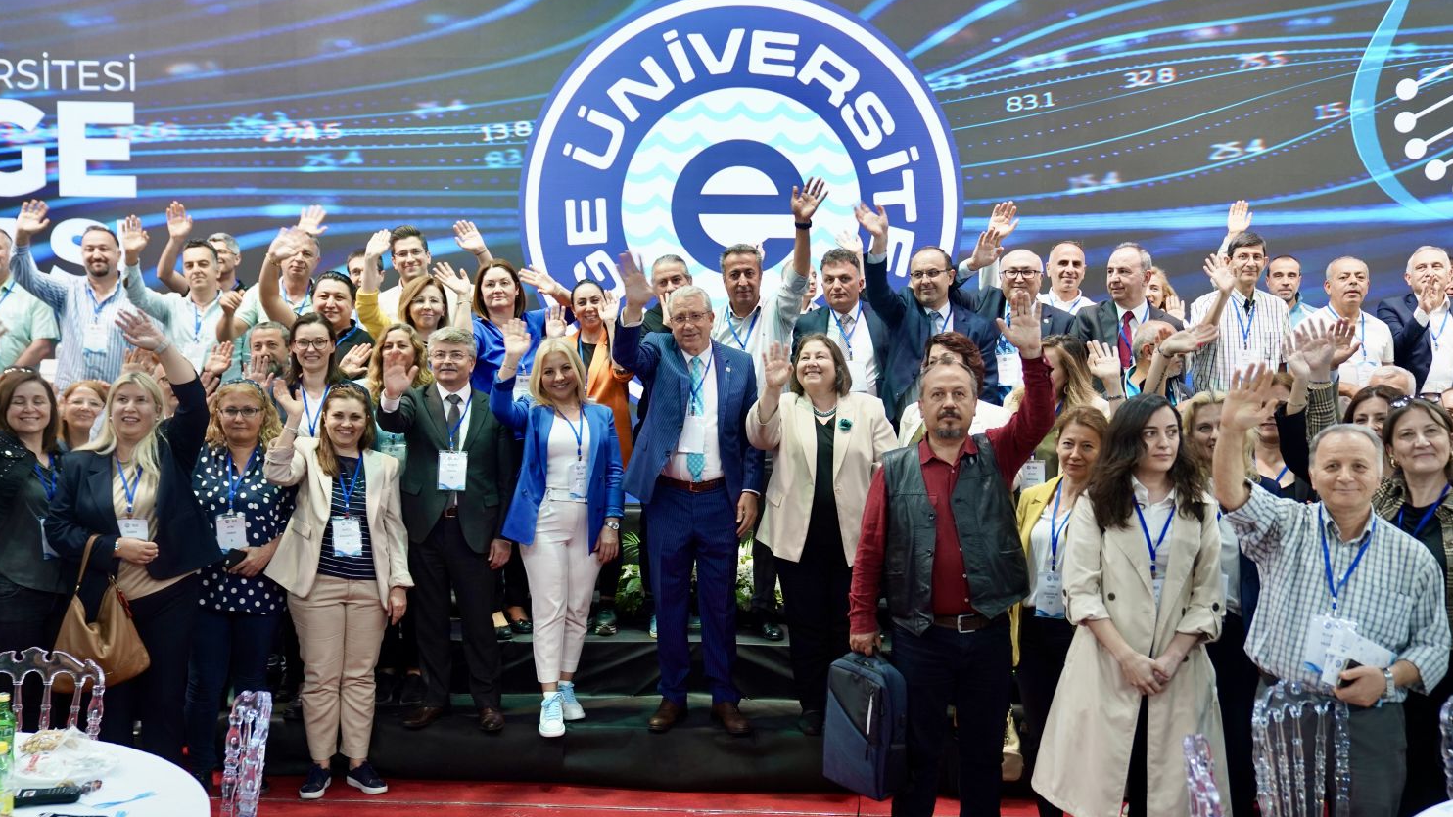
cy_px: 446
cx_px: 723
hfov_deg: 55.3
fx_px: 1387
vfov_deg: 32.8
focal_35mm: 36
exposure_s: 1/100
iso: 1000
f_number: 3.2
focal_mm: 34
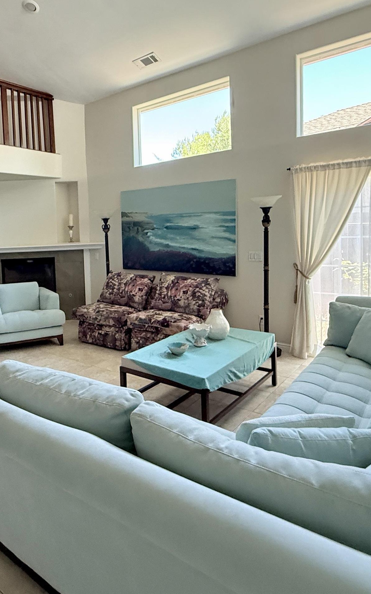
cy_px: 254
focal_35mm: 24
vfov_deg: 74.4
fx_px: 388
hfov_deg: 49.3
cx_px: 99
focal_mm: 2.22
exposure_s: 1/99
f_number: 2.2
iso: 320
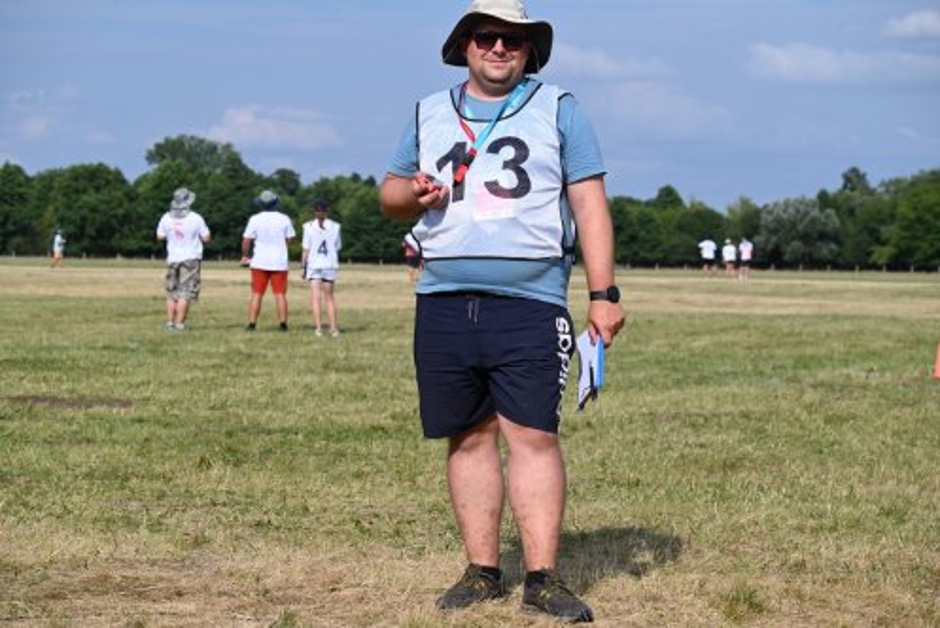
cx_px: 470
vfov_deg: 13.7
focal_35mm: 100
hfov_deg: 20.4
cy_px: 314
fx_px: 2613
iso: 640
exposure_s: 1/1600
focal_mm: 100
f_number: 10
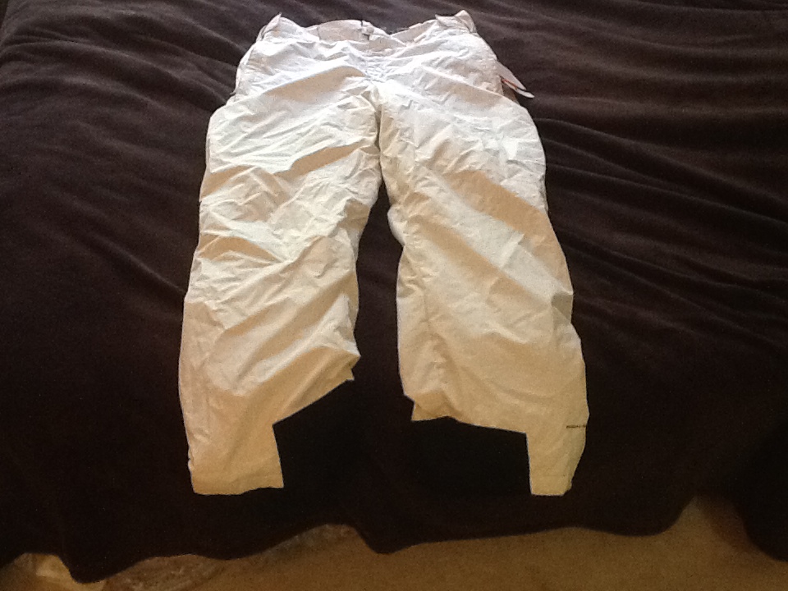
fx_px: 1002
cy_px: 296
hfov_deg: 42.9
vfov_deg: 32.9
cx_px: 394
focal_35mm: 44
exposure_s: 1/30
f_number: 2.4
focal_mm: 2.03
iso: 250
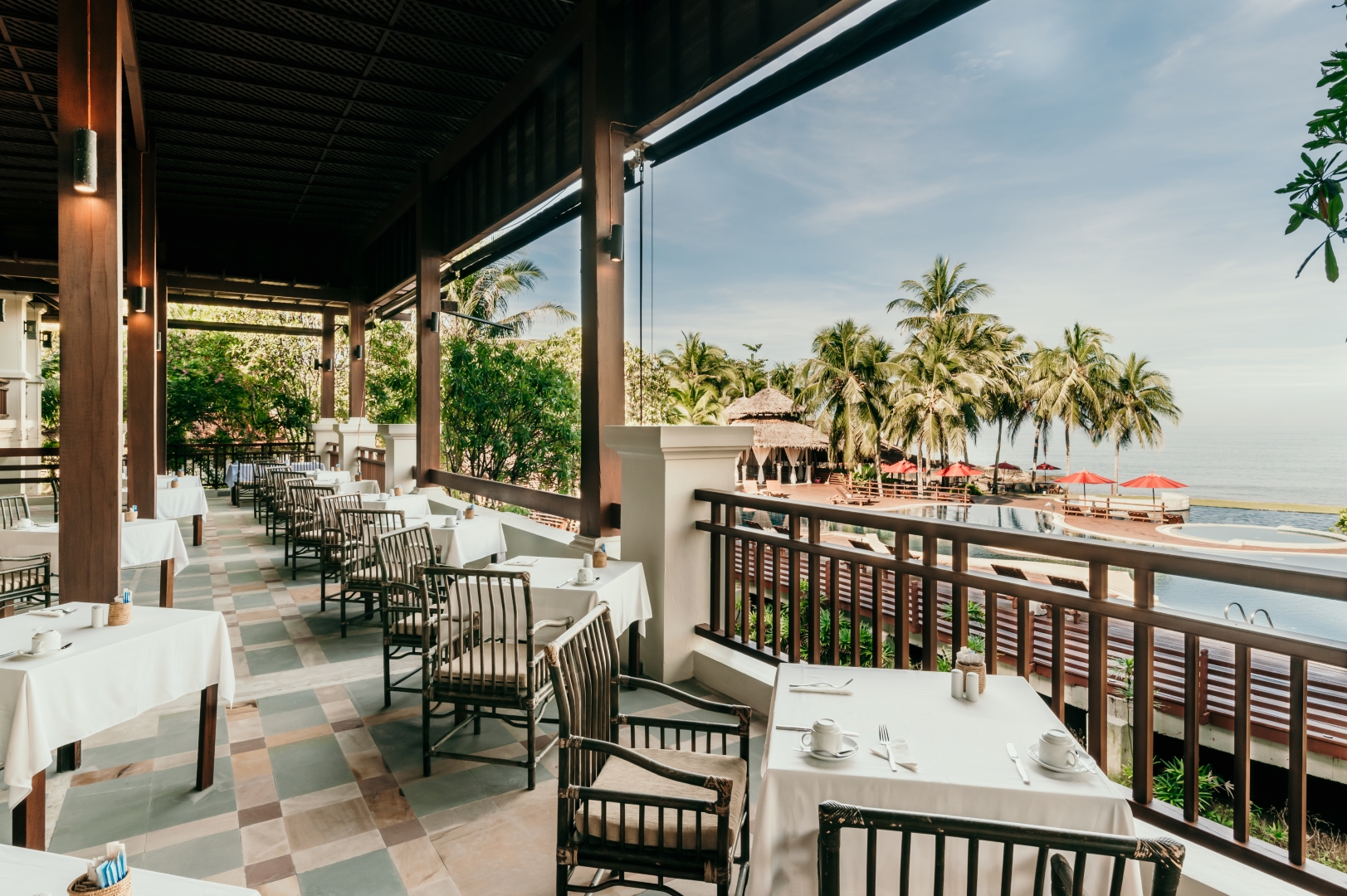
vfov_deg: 64.5
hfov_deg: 86.9
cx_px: 674
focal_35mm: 19
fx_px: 710
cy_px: 448
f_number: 16
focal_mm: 19
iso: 200
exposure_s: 1/125
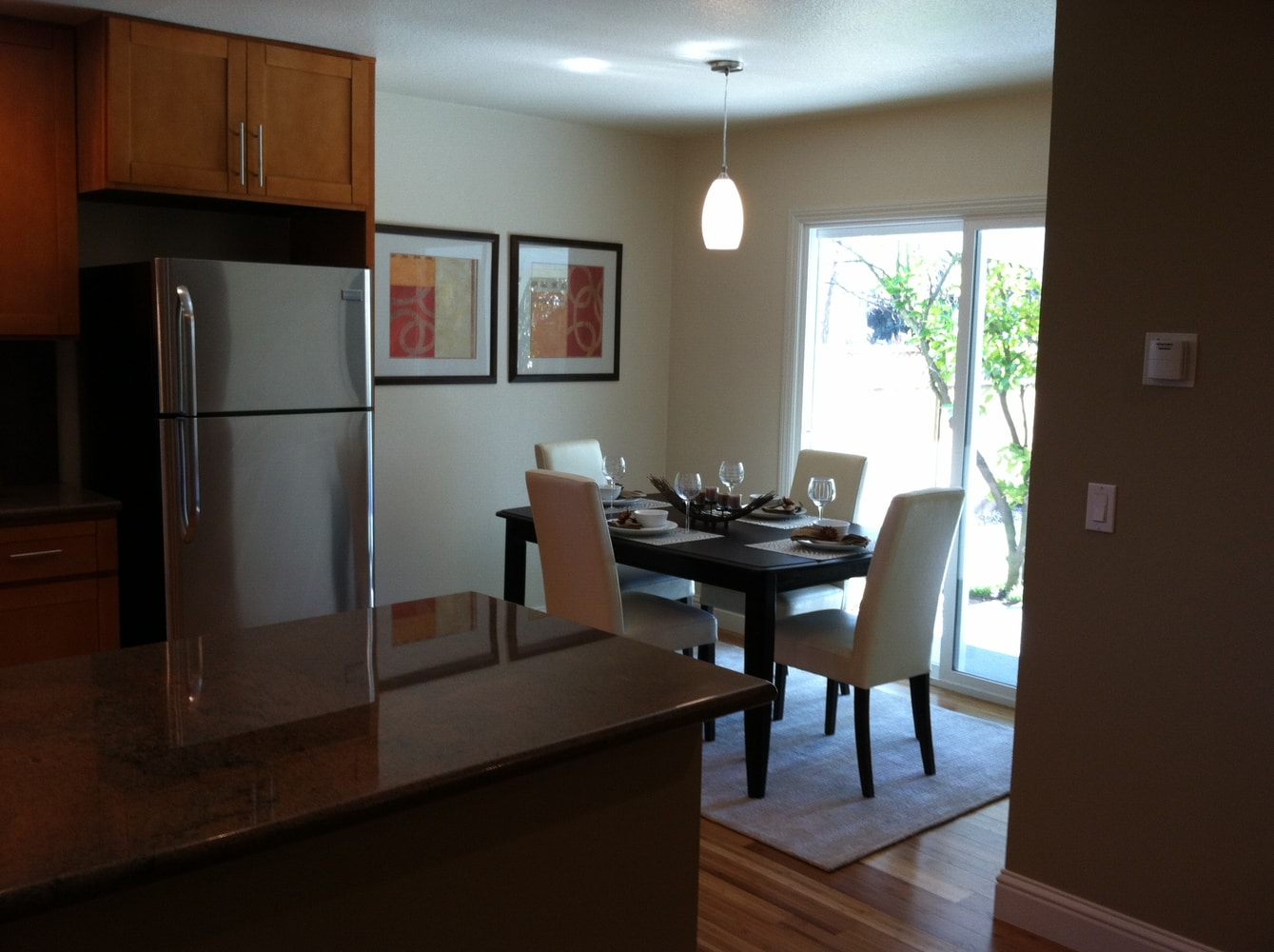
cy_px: 476
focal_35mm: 35
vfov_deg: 40.6
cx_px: 637
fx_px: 1286
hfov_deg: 52.7
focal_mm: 3.85
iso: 80
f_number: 2.8
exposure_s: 1/24
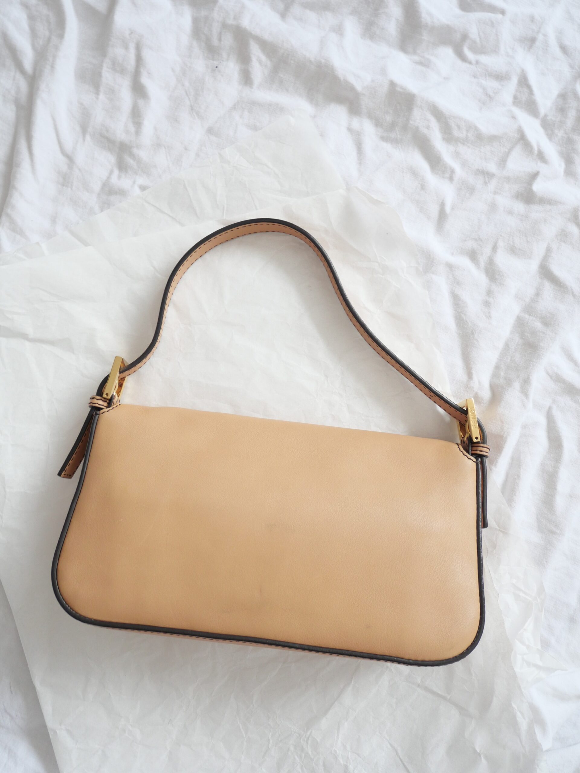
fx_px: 670
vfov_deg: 60.0
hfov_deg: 46.8
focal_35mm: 30
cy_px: 386
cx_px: 290
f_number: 3.7
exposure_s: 1/60
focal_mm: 15
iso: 800
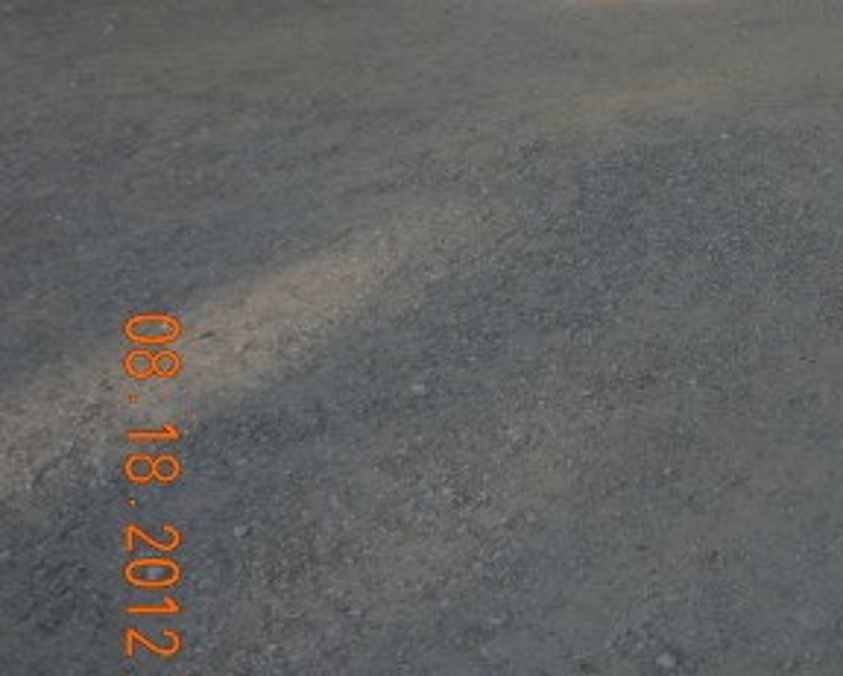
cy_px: -120
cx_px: 820
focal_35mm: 78
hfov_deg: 23.5
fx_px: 1948
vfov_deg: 18.7
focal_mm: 5.4
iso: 160
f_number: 3.5
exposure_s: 1/710
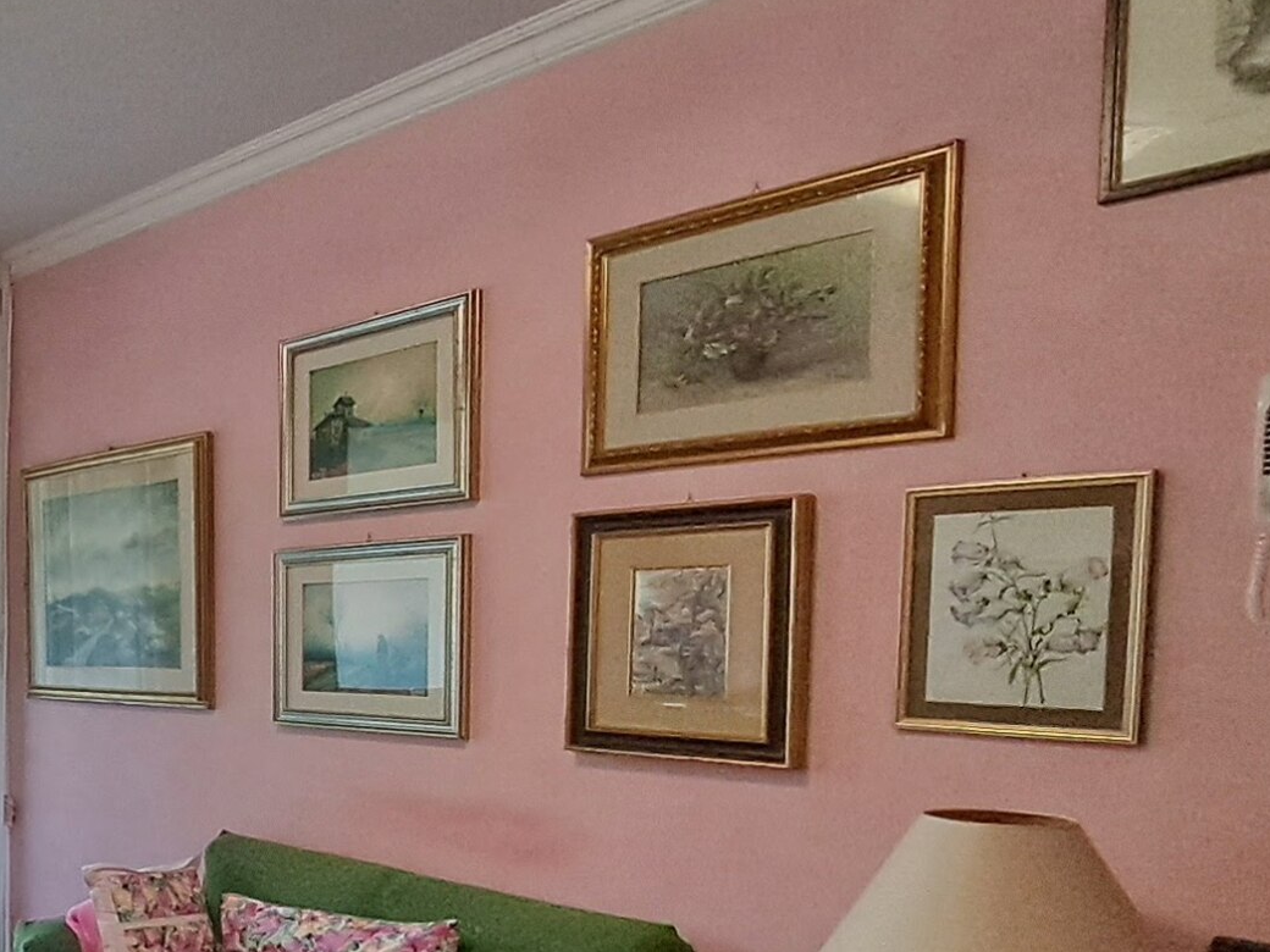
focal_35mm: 32
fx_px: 1174
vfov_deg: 42.8
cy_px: 710
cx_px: -121
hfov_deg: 44.0
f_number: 2.2
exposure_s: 1/50
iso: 100
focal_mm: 1.13
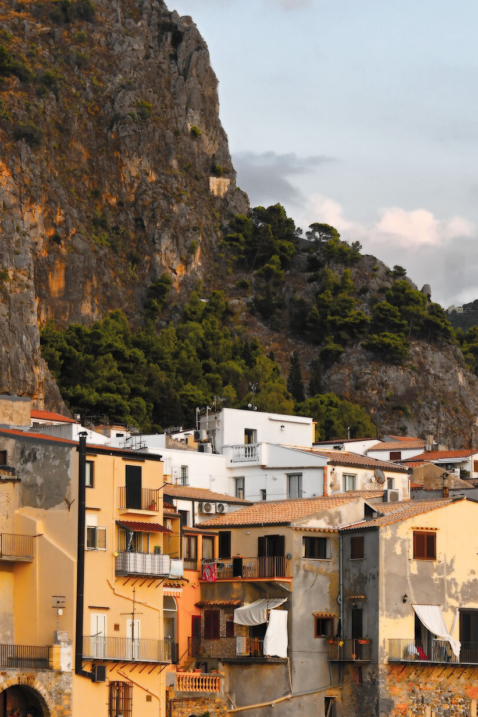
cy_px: 521
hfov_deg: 9.4
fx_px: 2908
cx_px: 306
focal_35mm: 146
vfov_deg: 14.0
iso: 100
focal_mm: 50
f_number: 8
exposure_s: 1/40
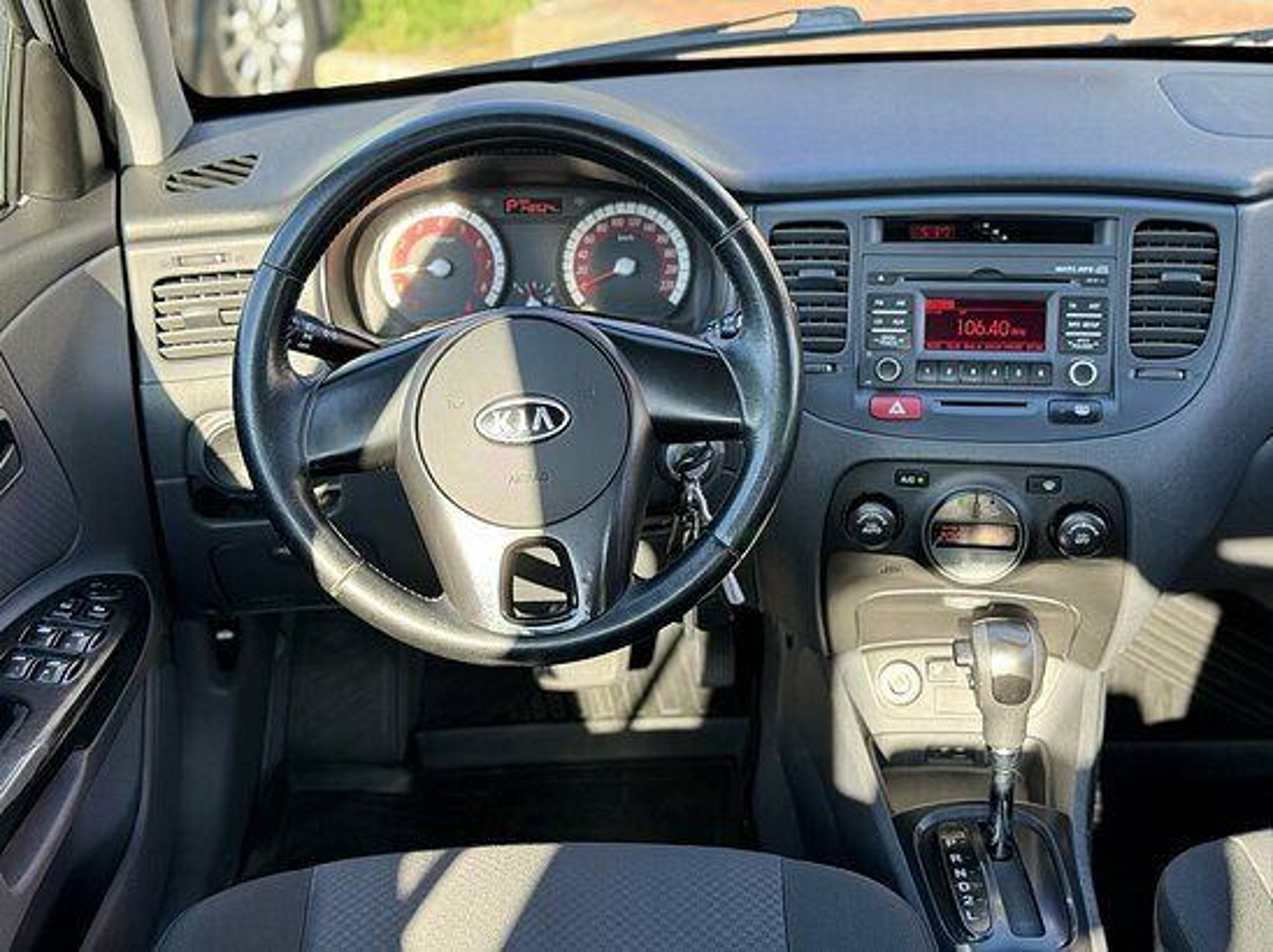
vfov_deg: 30.2
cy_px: 476
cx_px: 636
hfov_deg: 39.7
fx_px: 1764
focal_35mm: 48
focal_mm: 6.76
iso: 64
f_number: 1.78
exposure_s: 1/171
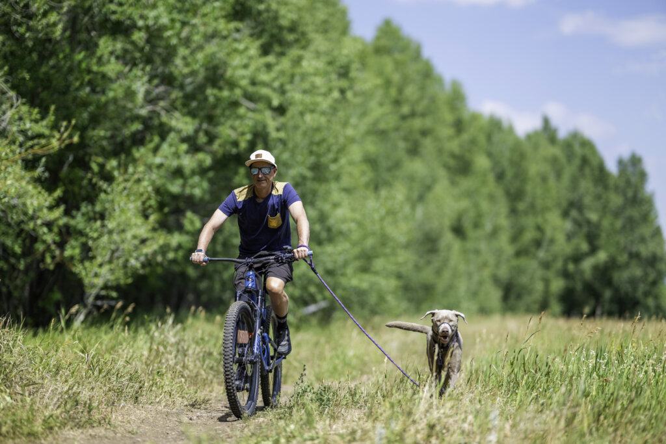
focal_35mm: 85
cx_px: 333
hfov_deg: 23.9
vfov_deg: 16.1
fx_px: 1573
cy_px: 222
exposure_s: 1/4000
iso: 64
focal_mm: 85
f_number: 1.2
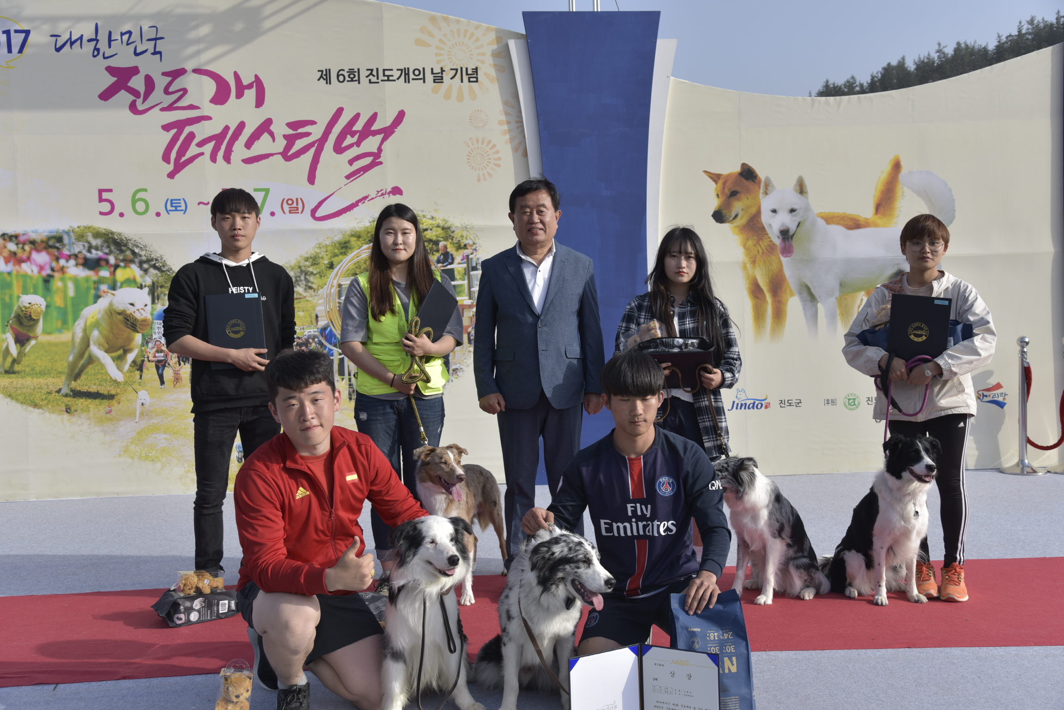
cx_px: 532
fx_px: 1035
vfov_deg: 37.9
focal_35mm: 35
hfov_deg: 54.4
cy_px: 355
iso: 100
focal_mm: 35
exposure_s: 1/320
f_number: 6.3
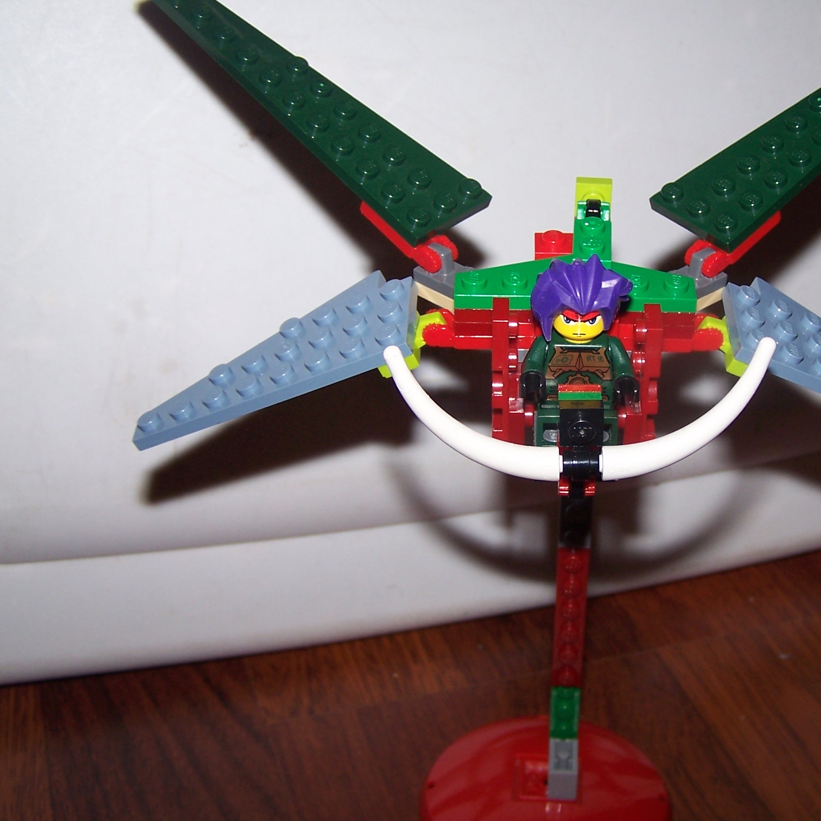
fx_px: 1368
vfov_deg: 33.4
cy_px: 357
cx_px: 574
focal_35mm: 51
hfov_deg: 33.0
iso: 80
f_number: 2.8
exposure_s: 1/60
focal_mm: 6.3
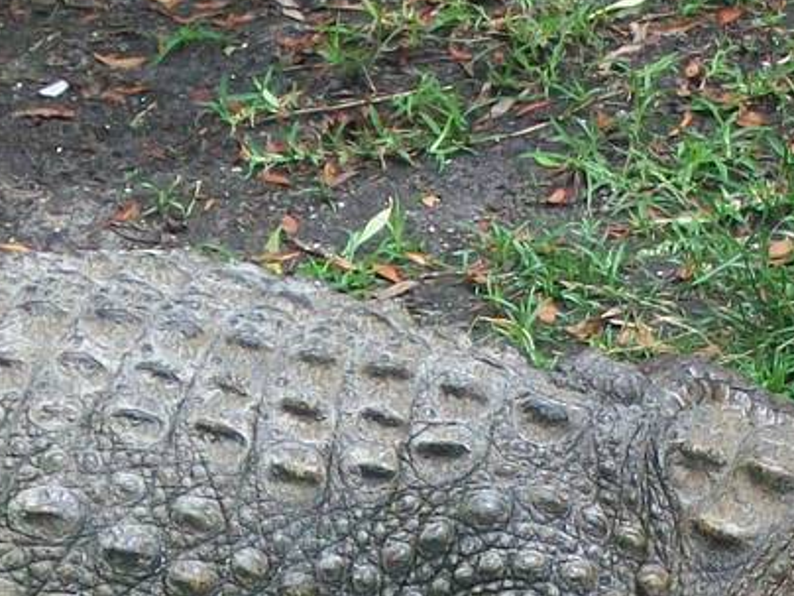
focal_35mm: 277
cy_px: 865
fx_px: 6354
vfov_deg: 5.3
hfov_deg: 7.1
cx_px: 252
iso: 64
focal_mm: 11.6
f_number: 3.8
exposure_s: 1/250
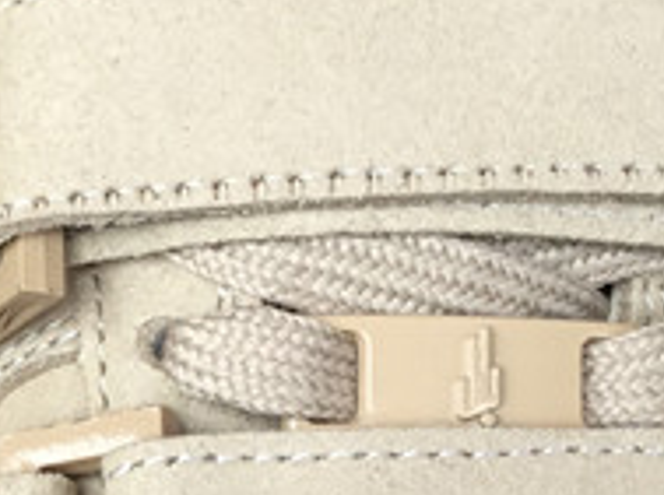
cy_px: 630
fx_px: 2834
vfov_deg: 9.8
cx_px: -197
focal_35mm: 148
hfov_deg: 12.9
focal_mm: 3.3
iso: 25
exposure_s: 1/120
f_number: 2.4
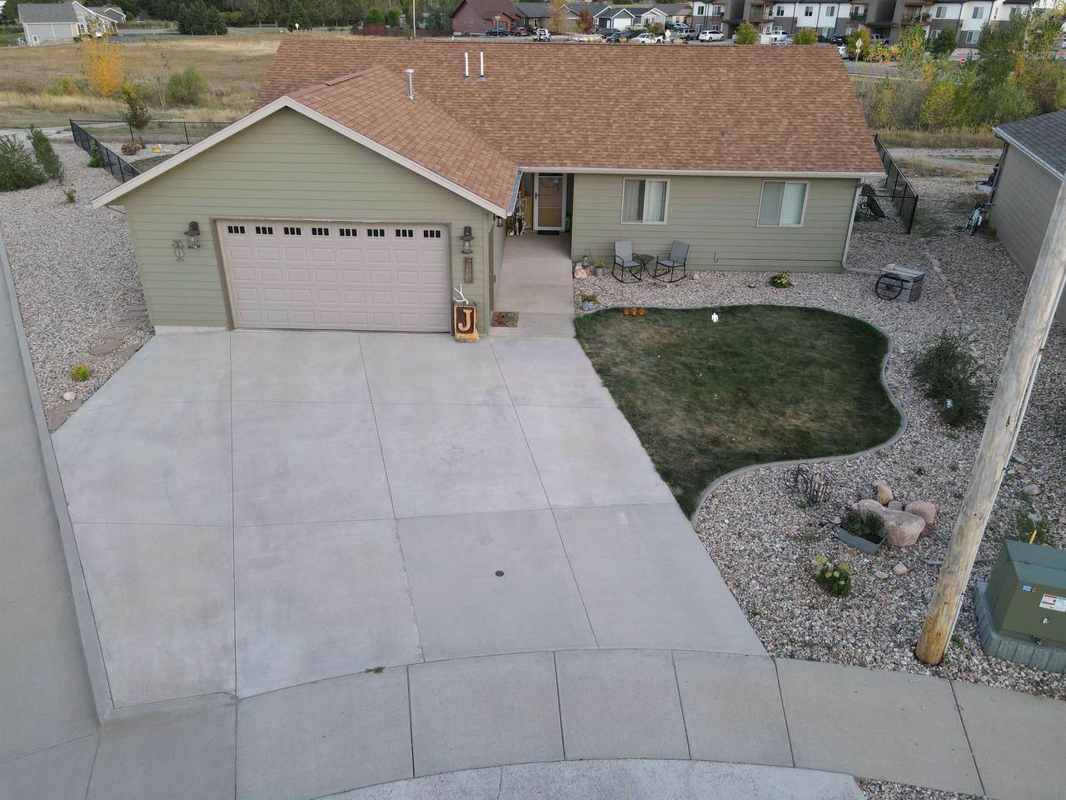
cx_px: 533
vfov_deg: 56.8
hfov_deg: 71.6
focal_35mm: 24
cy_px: 400
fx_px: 739
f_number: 2.8
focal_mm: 4.5
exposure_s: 1/20
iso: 110
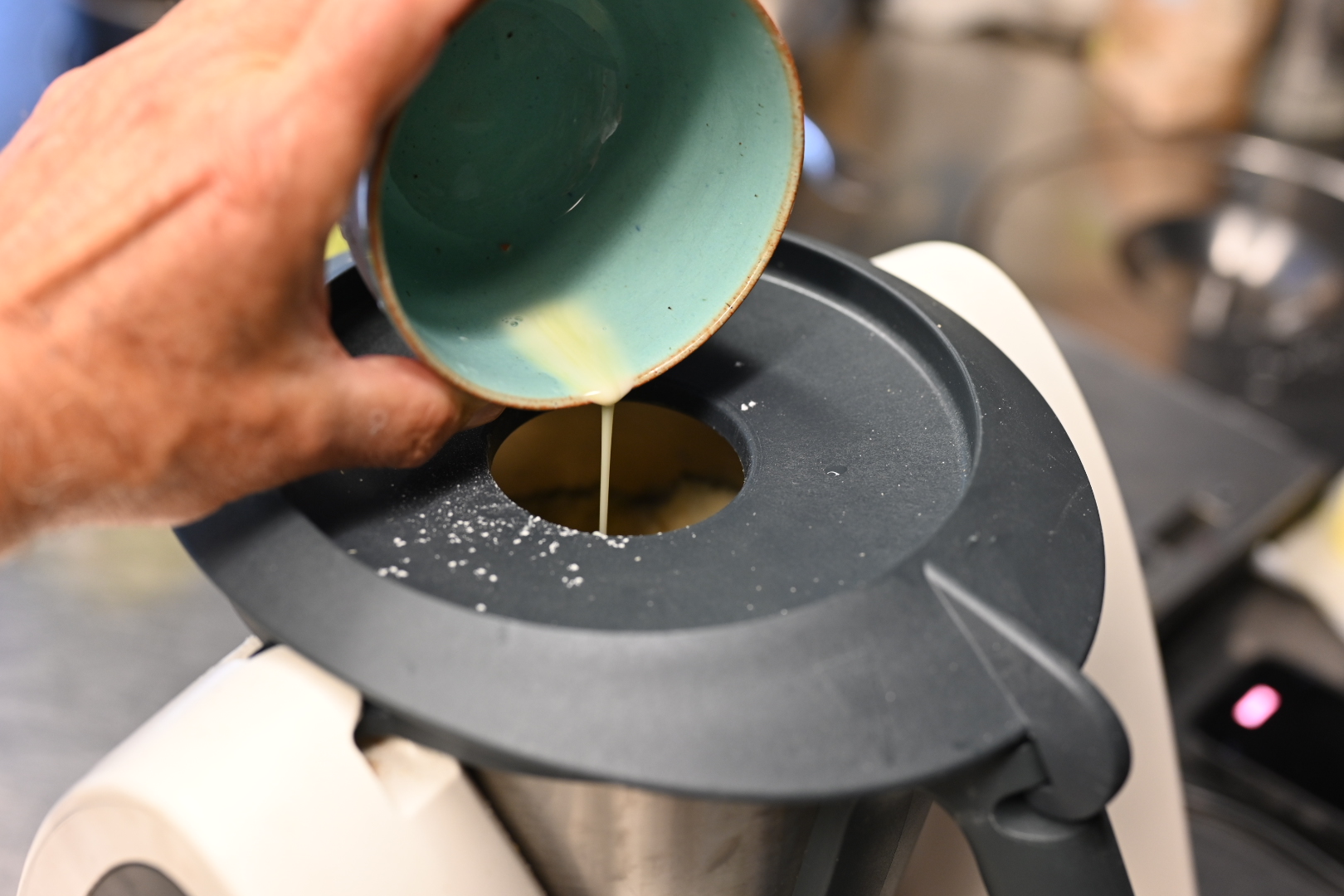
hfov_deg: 39.6
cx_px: 672
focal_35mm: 50
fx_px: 1867
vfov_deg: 27.0
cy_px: 448
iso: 800
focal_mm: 50
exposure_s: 1/40
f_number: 3.2
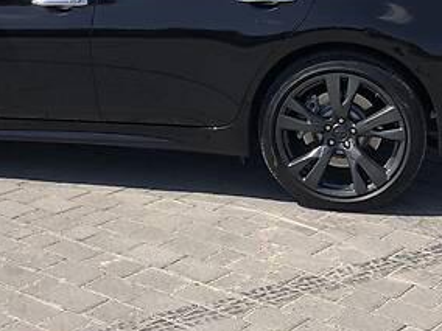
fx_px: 1009
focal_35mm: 79
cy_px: 25
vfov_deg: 18.3
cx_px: 143
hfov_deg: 24.6
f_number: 1.8
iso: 20
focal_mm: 4
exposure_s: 1/1656
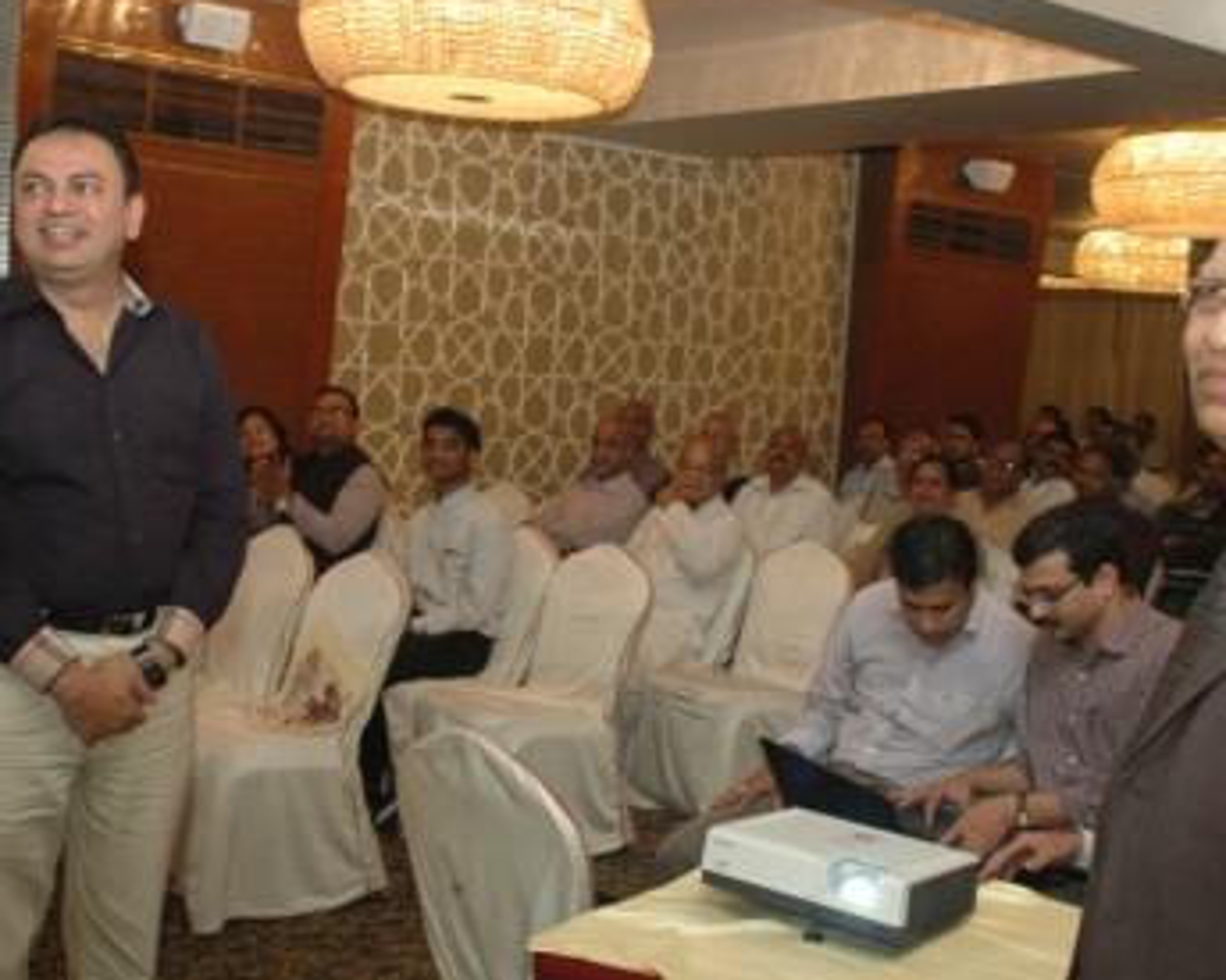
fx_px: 1596
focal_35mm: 44
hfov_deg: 42.0
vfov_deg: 34.1
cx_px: 656
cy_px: 453
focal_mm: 24
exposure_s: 1/50
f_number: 6.3
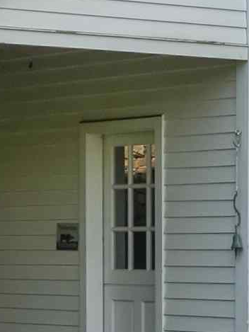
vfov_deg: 9.1
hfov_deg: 6.9
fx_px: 2052
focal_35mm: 214
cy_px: -49
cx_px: 265
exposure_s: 1/320
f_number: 8
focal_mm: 23
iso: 640
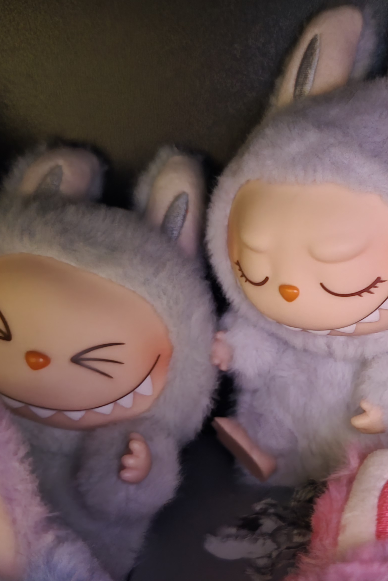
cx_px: 325
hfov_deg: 31.5
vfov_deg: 47.2
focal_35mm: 41
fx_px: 663
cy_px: 339
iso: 1600
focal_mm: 5.4
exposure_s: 1/20
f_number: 1.8
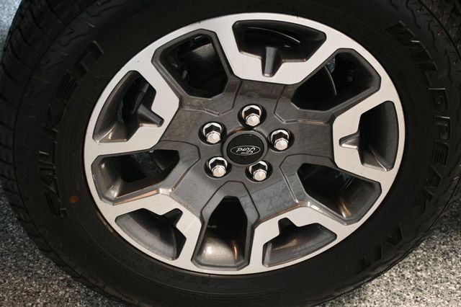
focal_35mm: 63
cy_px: 154
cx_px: 230
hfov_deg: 31.9
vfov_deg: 21.5
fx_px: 806
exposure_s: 1/80
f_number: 4.5
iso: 3200
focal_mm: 42
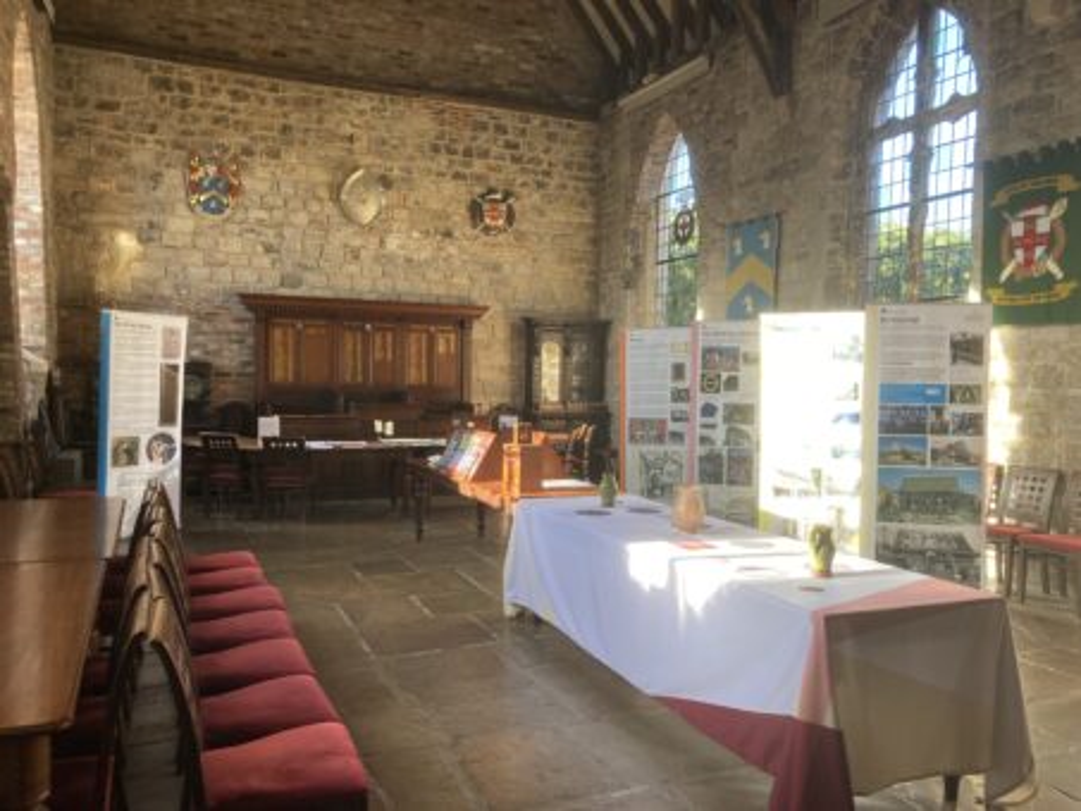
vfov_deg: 49.8
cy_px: 406
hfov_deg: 63.4
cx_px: 540
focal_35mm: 28
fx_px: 875
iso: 50
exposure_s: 1/121
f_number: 1.8
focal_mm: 3.99
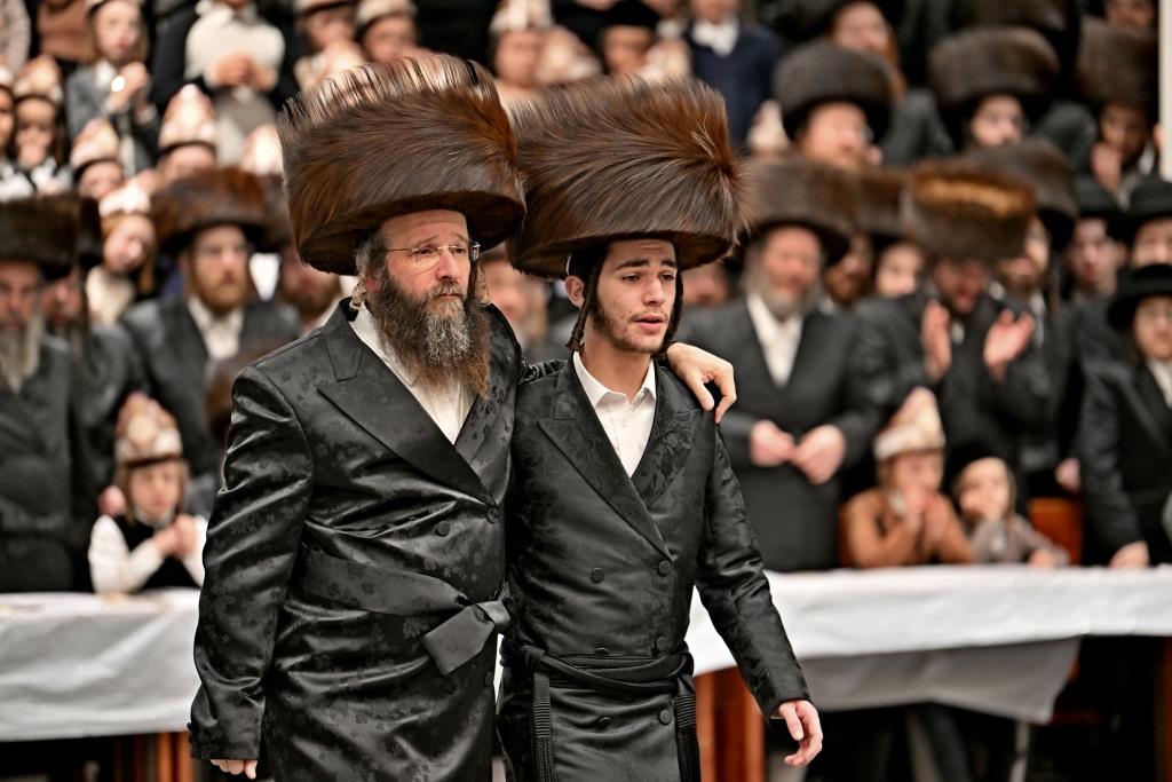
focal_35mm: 200
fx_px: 6512
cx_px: 586
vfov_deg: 6.9
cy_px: 391
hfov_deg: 10.3
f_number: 2.8
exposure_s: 1/320
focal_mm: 200
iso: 500
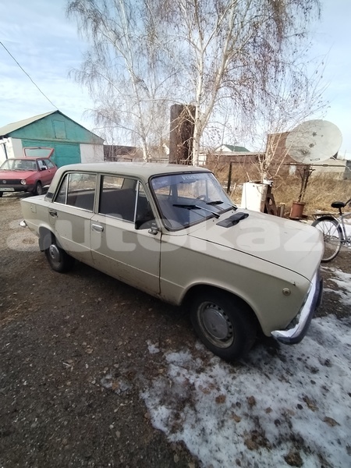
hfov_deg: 74.7
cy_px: 234
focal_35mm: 17
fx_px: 230
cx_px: 176
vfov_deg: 91.0
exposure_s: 1/873
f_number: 2.2
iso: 100
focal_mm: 1.42
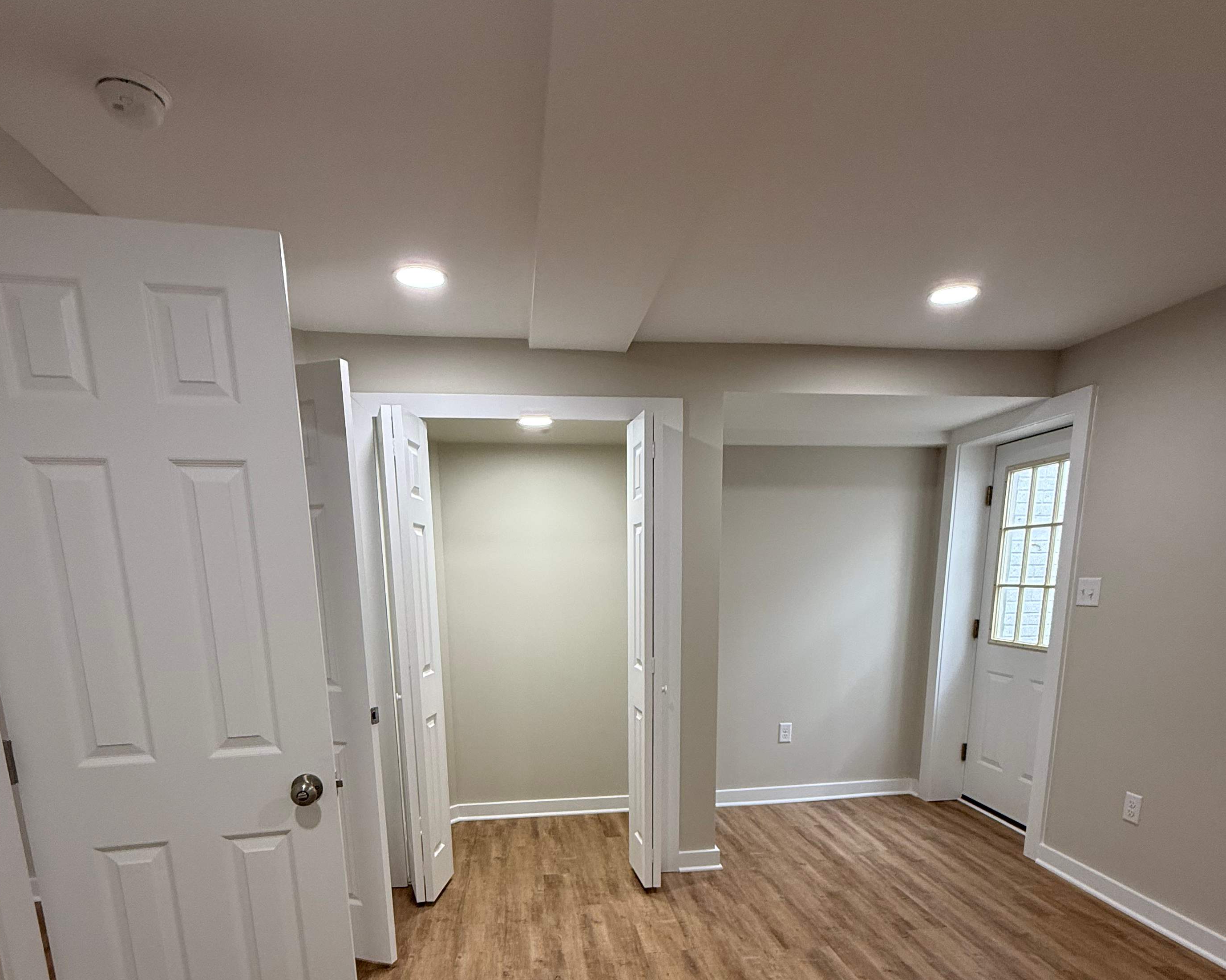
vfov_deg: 64.3
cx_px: 610
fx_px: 726
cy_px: 728
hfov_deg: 80.4
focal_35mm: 20
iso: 200
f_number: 2.2
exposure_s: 1/120
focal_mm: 2.22
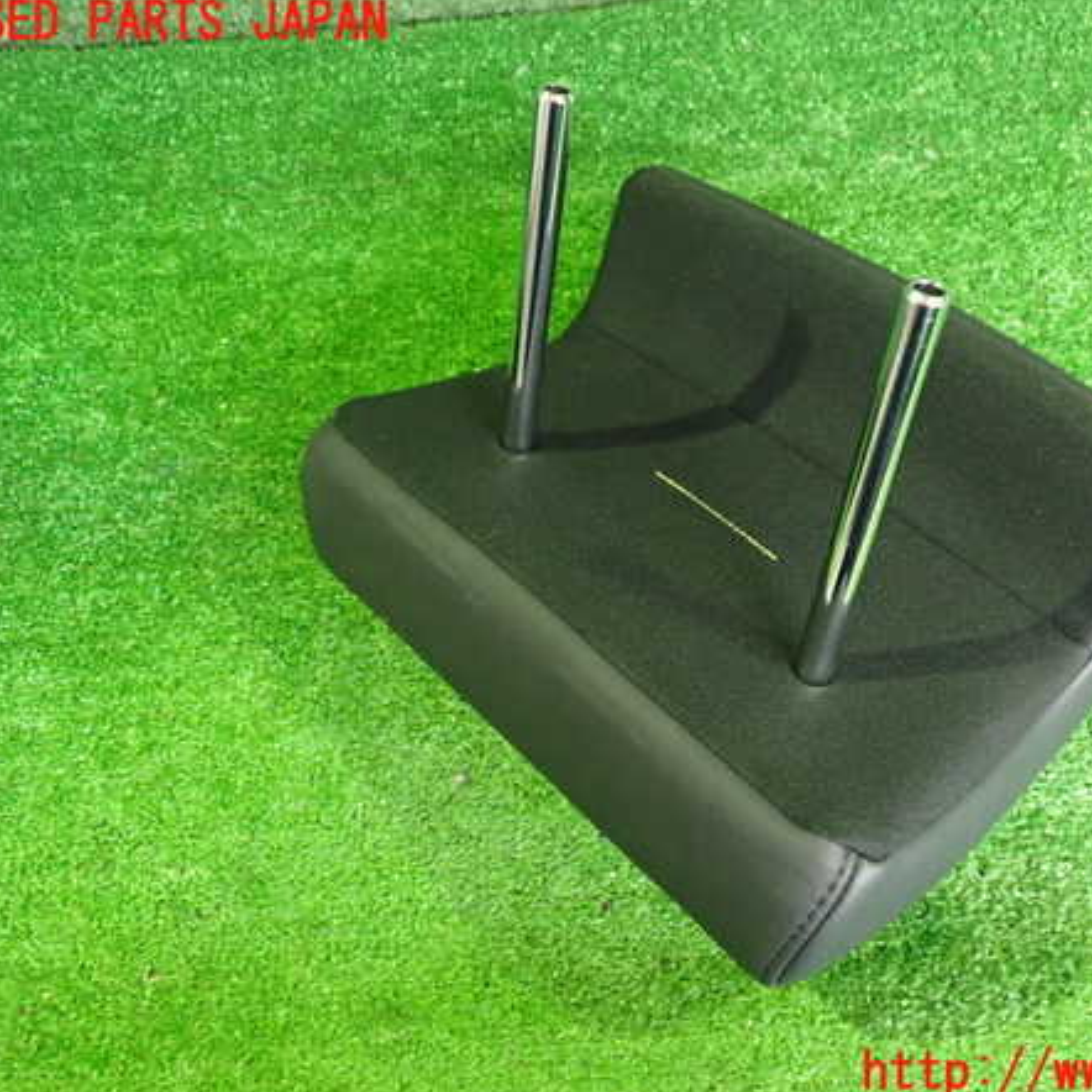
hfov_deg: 45.7
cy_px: 548
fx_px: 1285
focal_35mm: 36
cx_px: 679
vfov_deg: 46.0
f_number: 2.3
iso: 800
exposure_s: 1/25
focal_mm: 5.4
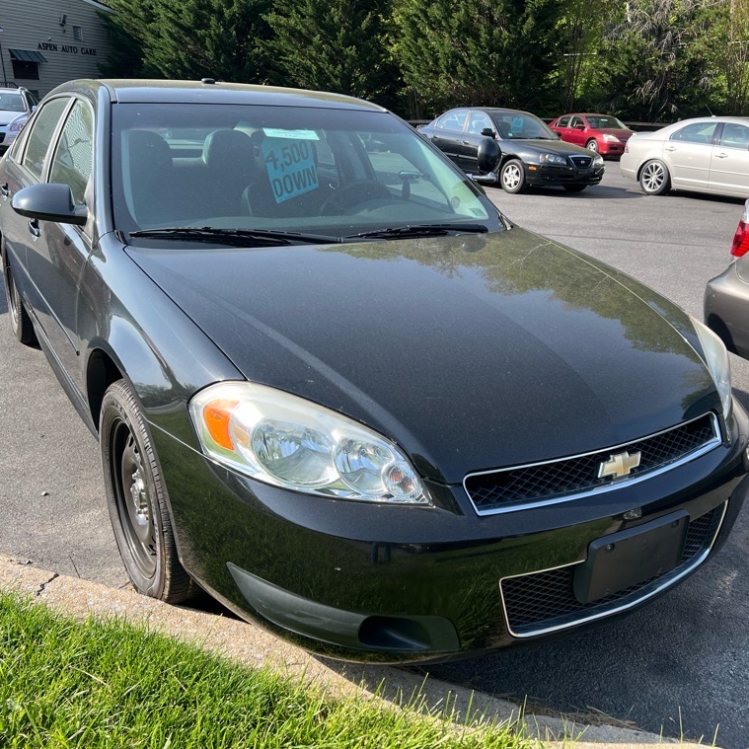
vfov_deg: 52.5
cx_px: 390
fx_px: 759
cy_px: 371
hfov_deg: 52.5
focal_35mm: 31
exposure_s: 1/1238
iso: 50
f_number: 1.5
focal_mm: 5.7
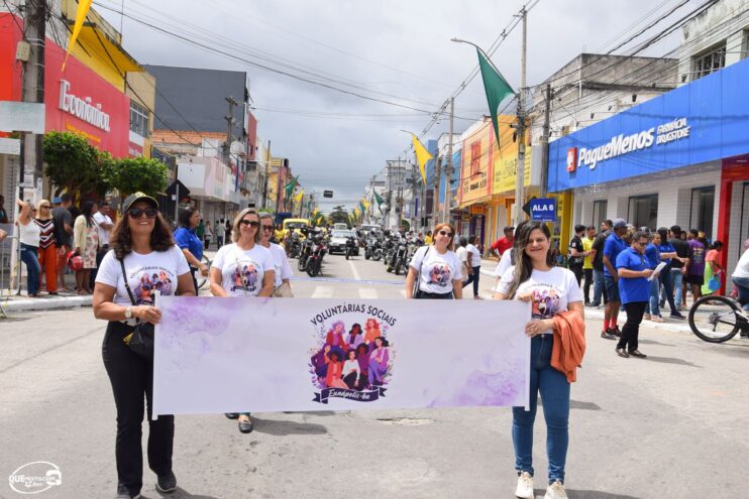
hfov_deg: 51.3
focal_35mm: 38
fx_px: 780
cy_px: 250
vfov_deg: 35.5
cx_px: 374
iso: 200
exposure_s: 1/400
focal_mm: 25
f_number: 10
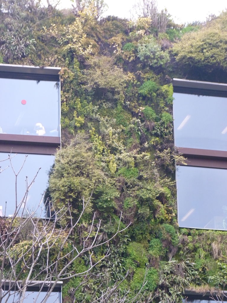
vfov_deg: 13.9
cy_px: 152
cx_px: 114
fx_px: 1242
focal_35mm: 142
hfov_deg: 10.4
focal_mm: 25.2
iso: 400
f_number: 3.6
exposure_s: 1/40
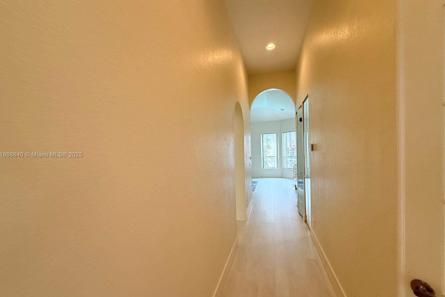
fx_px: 185
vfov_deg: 77.3
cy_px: 155
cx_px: 220
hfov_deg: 100.4
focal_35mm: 15
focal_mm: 2.22
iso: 320
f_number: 2.2
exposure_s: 1/120
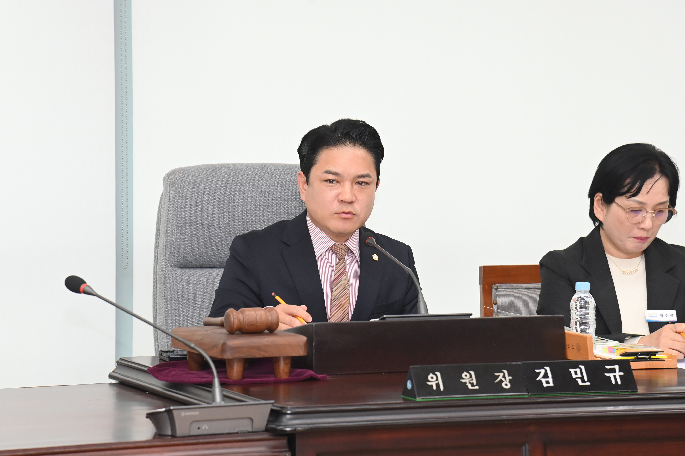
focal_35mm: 120
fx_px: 2283
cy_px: 228
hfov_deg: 17.1
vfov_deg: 11.4
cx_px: 342
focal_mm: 120
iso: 2500
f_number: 6.3
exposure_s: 1/250
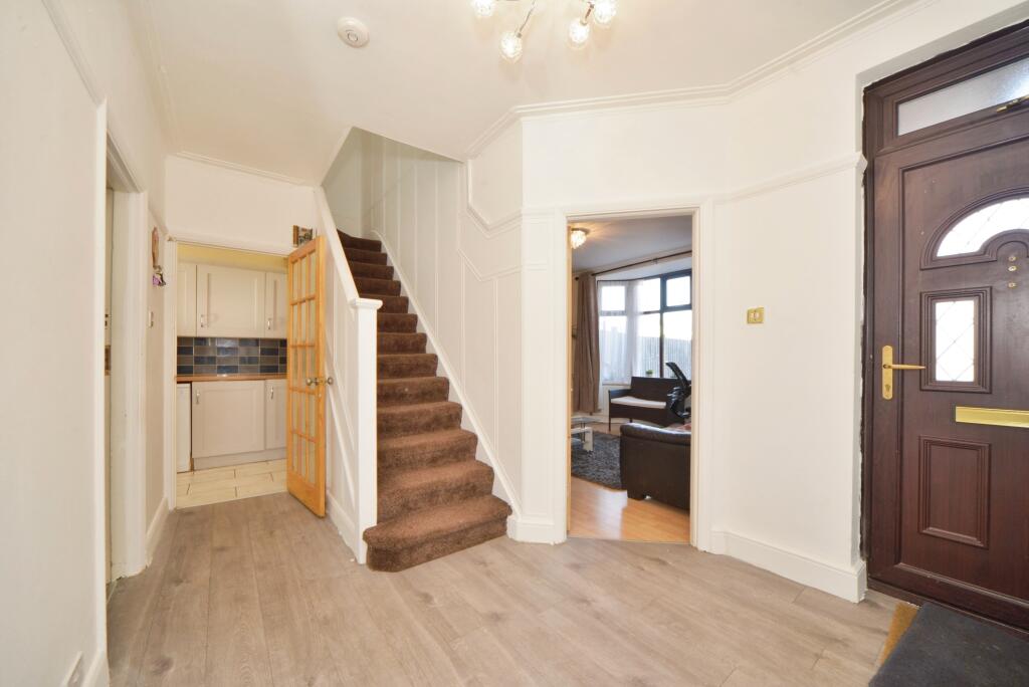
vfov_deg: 85.5
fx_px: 372
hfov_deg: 108.3
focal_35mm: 13
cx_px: 514
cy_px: 344
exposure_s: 1/15
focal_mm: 13
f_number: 10
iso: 320
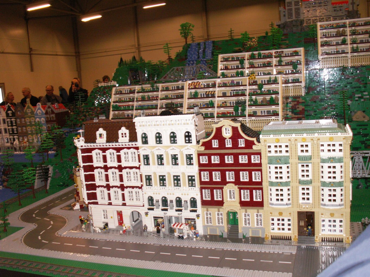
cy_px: 138
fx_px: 374
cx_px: 185
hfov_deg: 52.6
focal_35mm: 35
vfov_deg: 40.7
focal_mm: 5.86
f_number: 2.8
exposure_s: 1/60
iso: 160
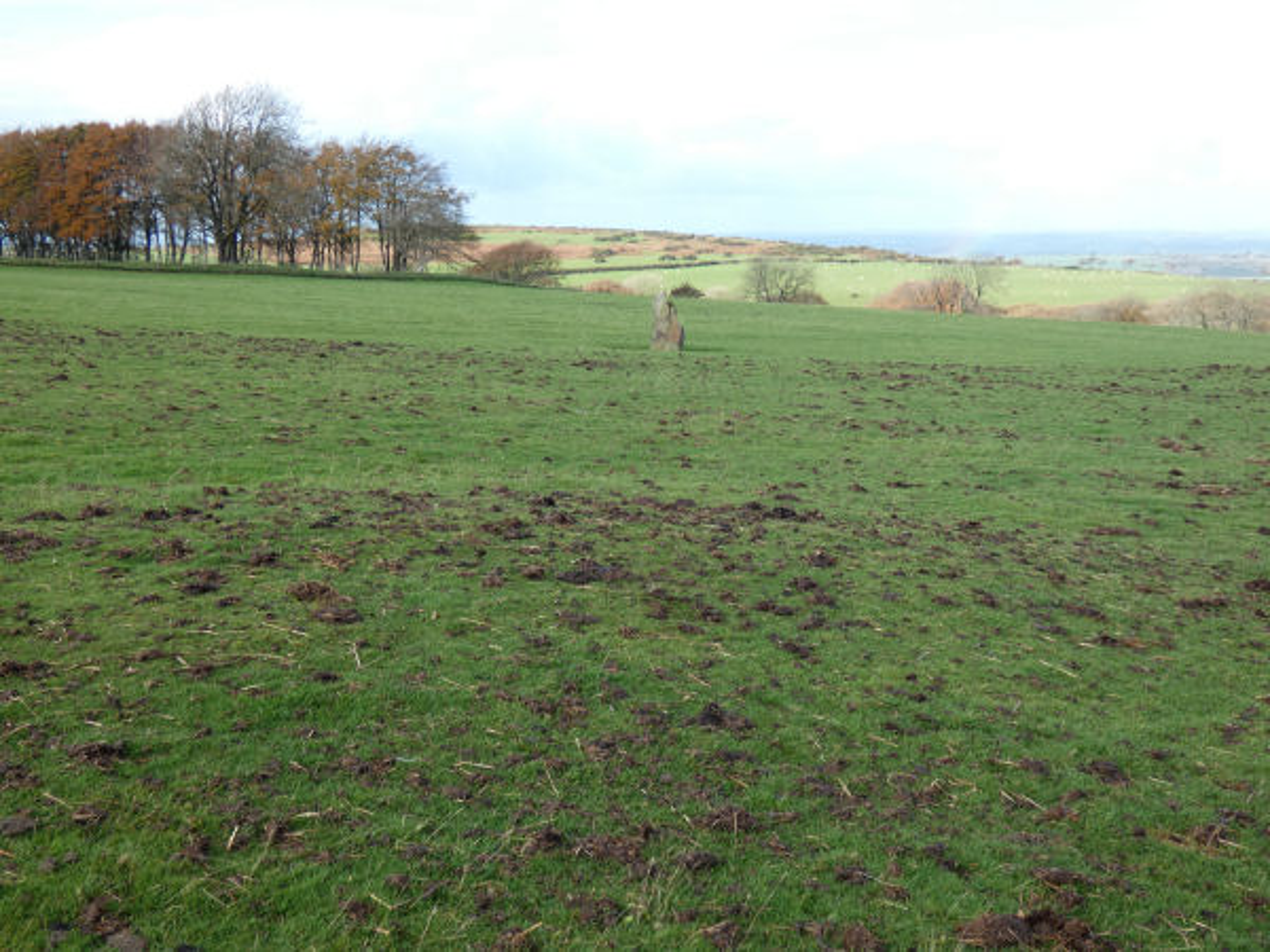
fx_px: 1578
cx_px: 635
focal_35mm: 43
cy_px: 476
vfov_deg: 33.6
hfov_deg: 43.9
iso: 80
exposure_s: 1/250
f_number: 3.7
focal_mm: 7.8
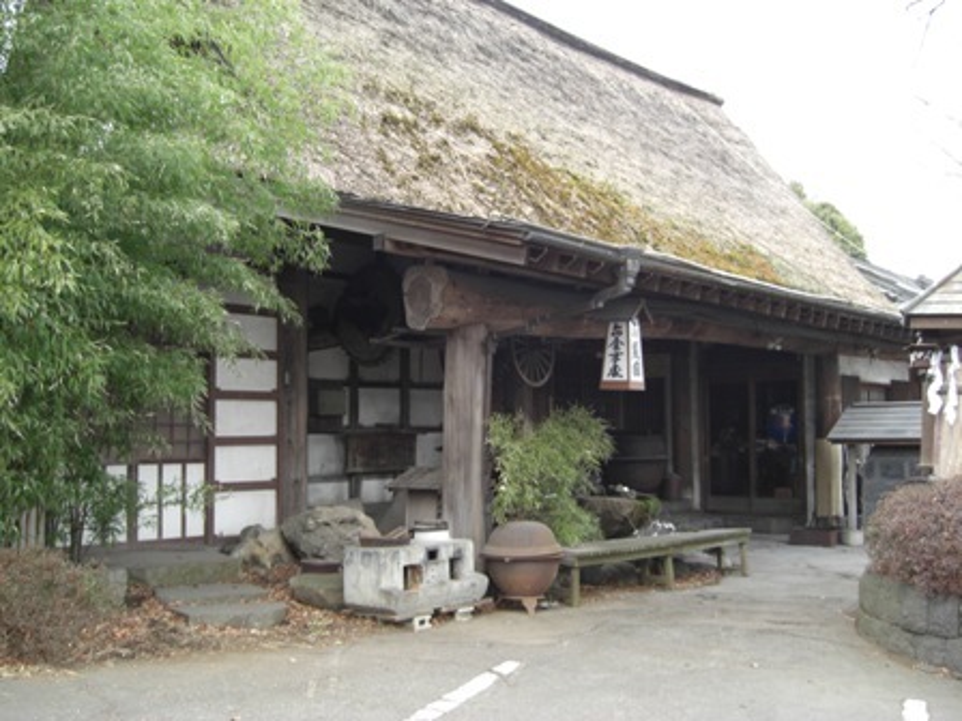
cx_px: 481
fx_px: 1056
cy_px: 360
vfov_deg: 37.7
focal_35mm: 38
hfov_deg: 49.0
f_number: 2.8
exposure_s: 1/100
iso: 80
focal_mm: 7.9
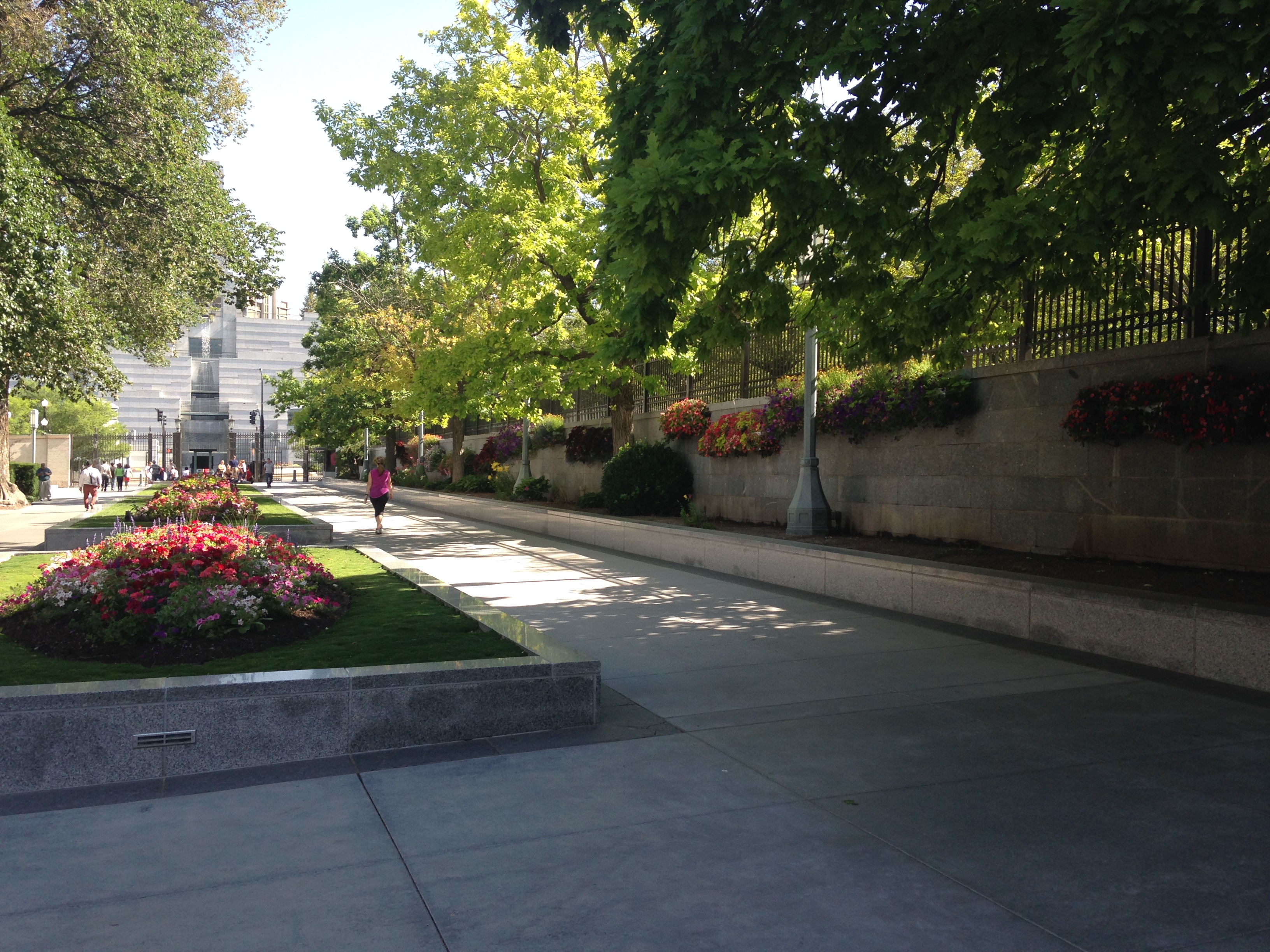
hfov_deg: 55.4
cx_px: 635
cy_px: 476
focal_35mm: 33
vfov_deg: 42.9
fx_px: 1211
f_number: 2.4
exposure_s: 1/337
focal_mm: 4.12
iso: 50
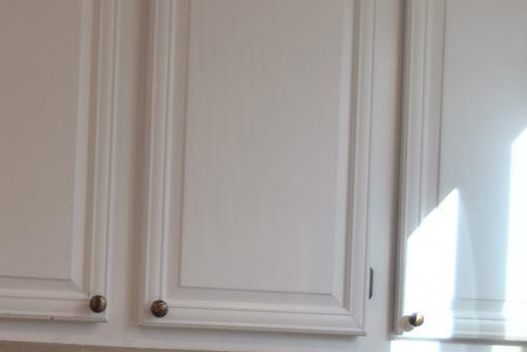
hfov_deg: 12.2
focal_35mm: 161
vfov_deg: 8.5
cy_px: 321
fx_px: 2358
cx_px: -226
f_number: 4
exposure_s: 1/125
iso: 100
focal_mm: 27
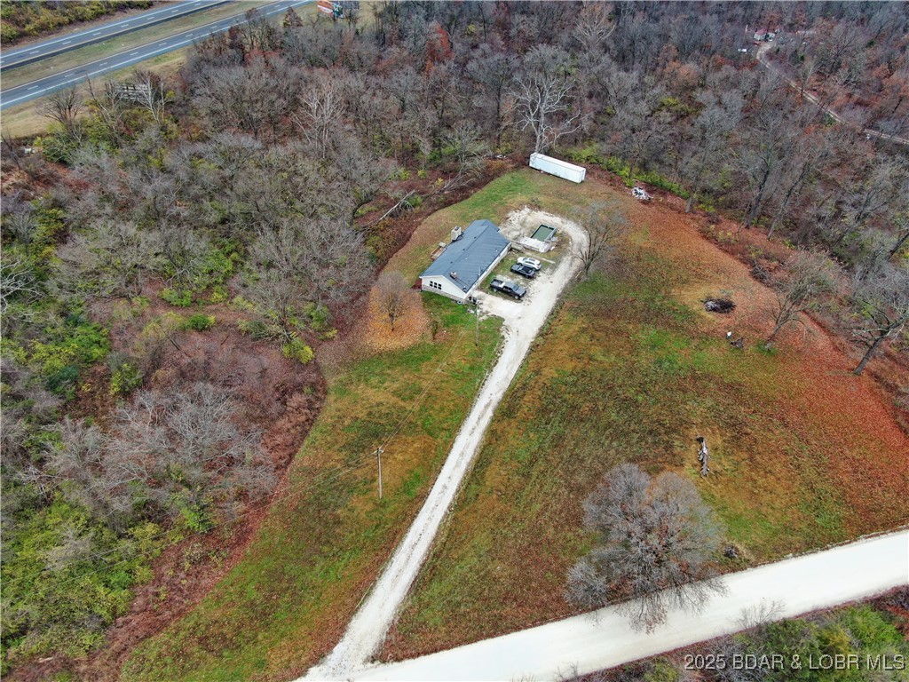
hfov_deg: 71.6
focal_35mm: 24
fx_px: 630
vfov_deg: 56.8
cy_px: 341
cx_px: 454
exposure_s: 1/80
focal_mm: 4.39
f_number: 2.8
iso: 100
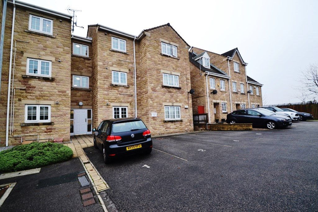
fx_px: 133
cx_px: 159
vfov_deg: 77.3
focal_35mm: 15
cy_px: 106
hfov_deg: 100.4
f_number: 5.6
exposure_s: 1/125
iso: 400
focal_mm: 10
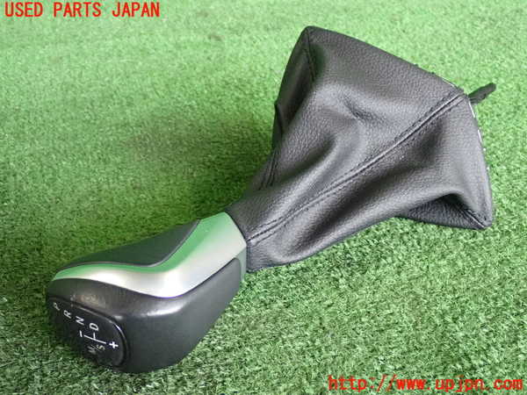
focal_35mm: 50
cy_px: 198
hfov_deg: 38.2
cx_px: 264
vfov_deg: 29.1
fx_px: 761
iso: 1250
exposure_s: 1/125
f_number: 3.2
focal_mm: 9.01
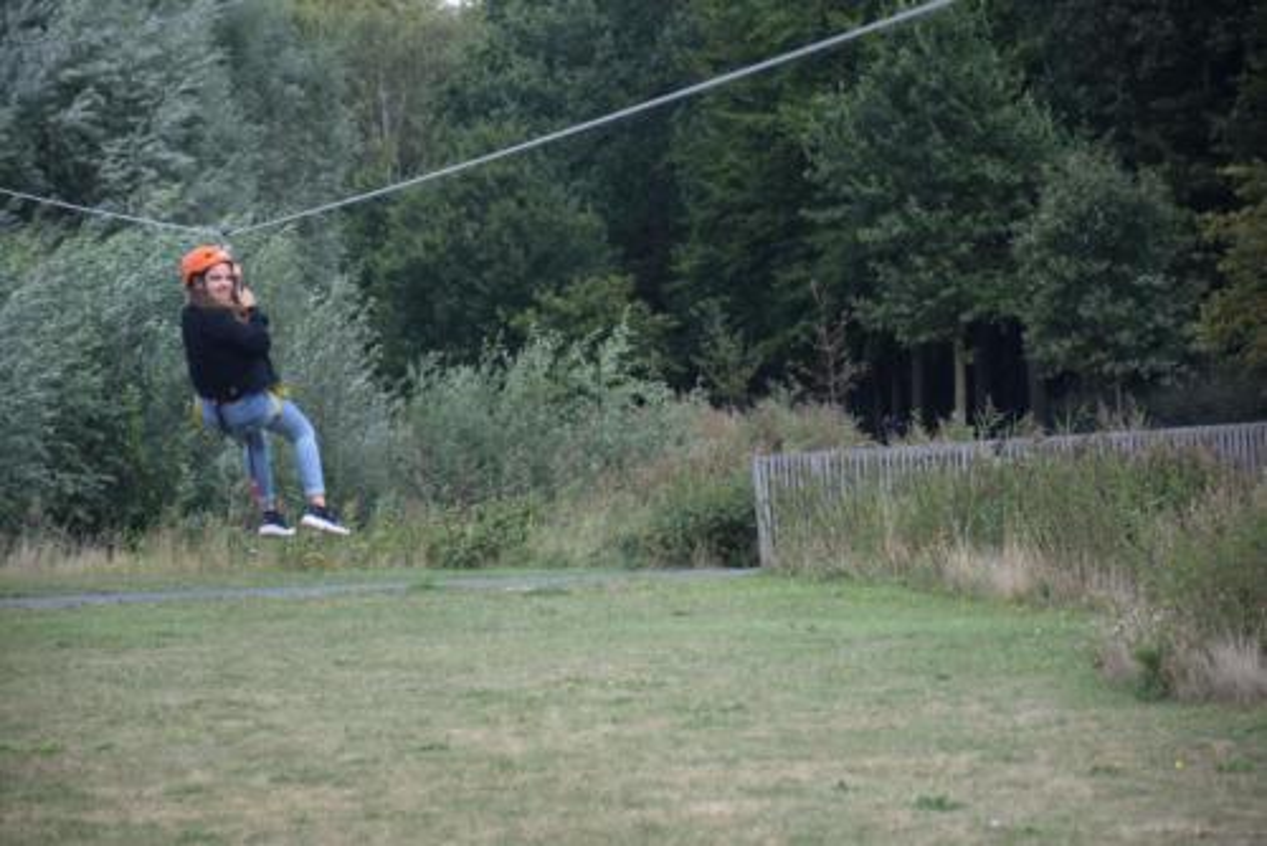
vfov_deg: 6.6
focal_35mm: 210
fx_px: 7395
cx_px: 634
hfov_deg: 9.8
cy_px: 423
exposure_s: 1/500
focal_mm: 140
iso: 280
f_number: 5.6
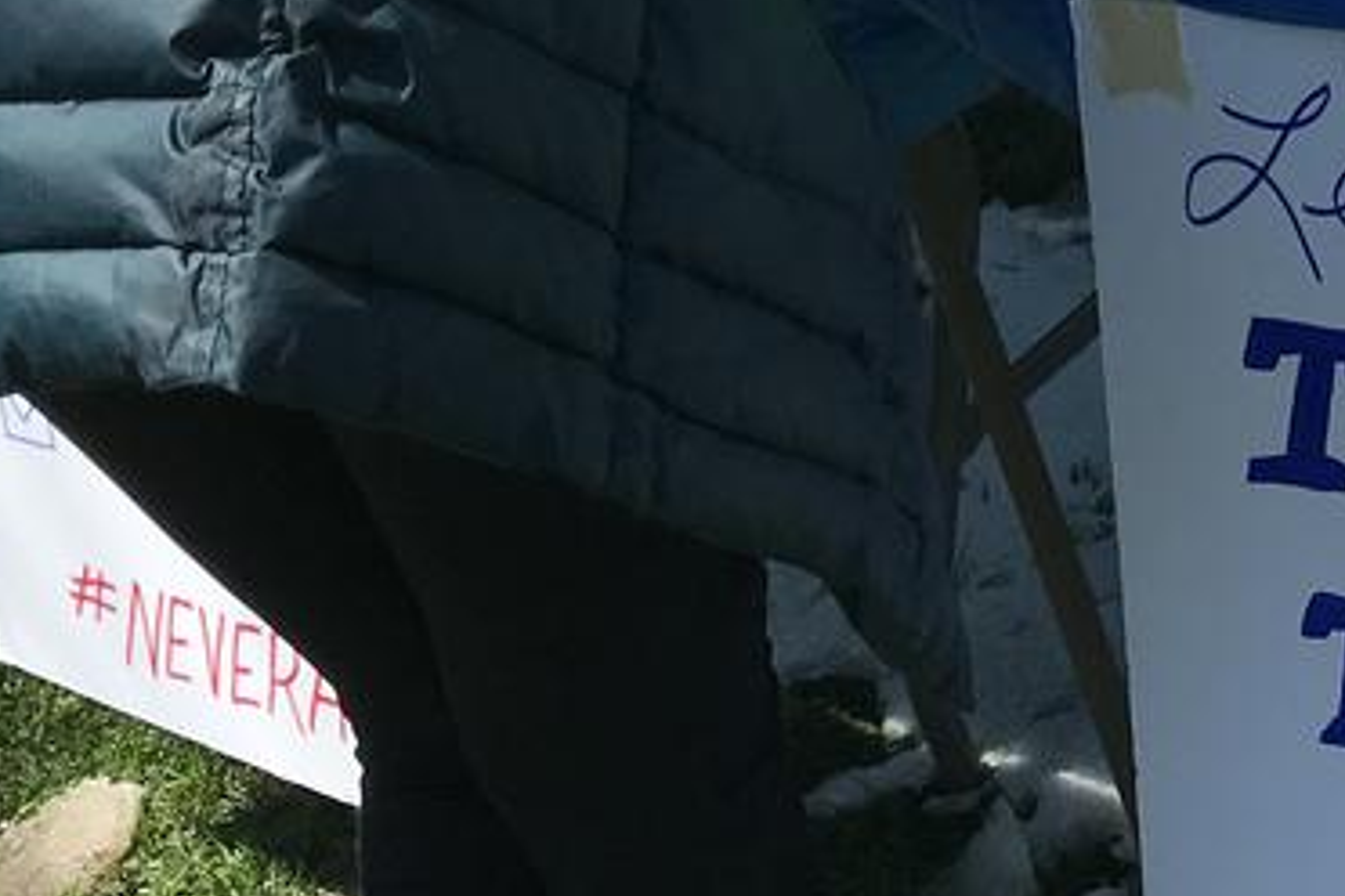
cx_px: 1443
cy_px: 267
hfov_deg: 20.7
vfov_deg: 14.5
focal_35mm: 94
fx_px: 3512
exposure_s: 1/3096
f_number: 1.8
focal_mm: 3.99
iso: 20
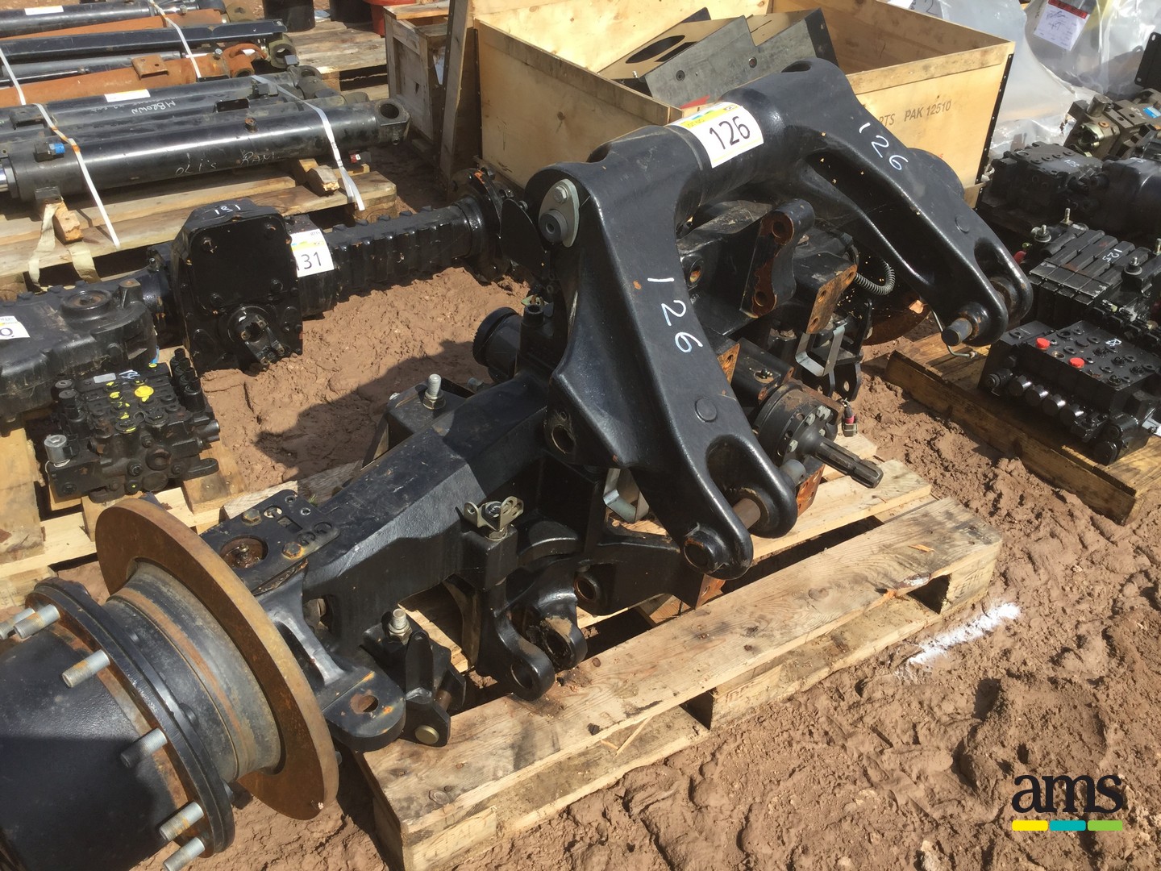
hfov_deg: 58.4
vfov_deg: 45.4
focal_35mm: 31
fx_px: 1040
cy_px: 436
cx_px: 580
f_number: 2.4
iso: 25
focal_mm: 3.3
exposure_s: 1/823
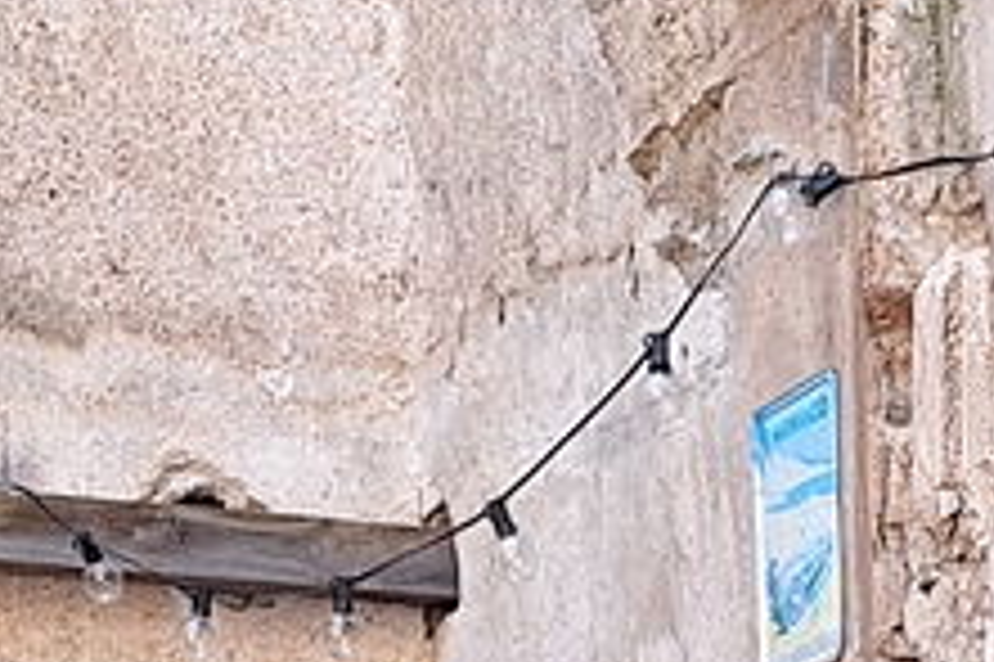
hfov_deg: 11.7
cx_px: 1124
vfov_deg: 6.5
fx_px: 4773
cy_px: 2531
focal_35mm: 173
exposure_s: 1/107
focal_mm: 5.54
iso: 40
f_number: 1.8
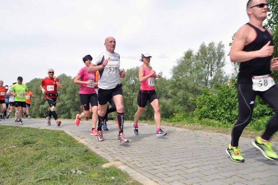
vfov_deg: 39.9
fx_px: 255
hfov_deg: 57.3
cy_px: 92
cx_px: 139
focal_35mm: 33
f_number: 25
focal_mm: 22
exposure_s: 1/200
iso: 800
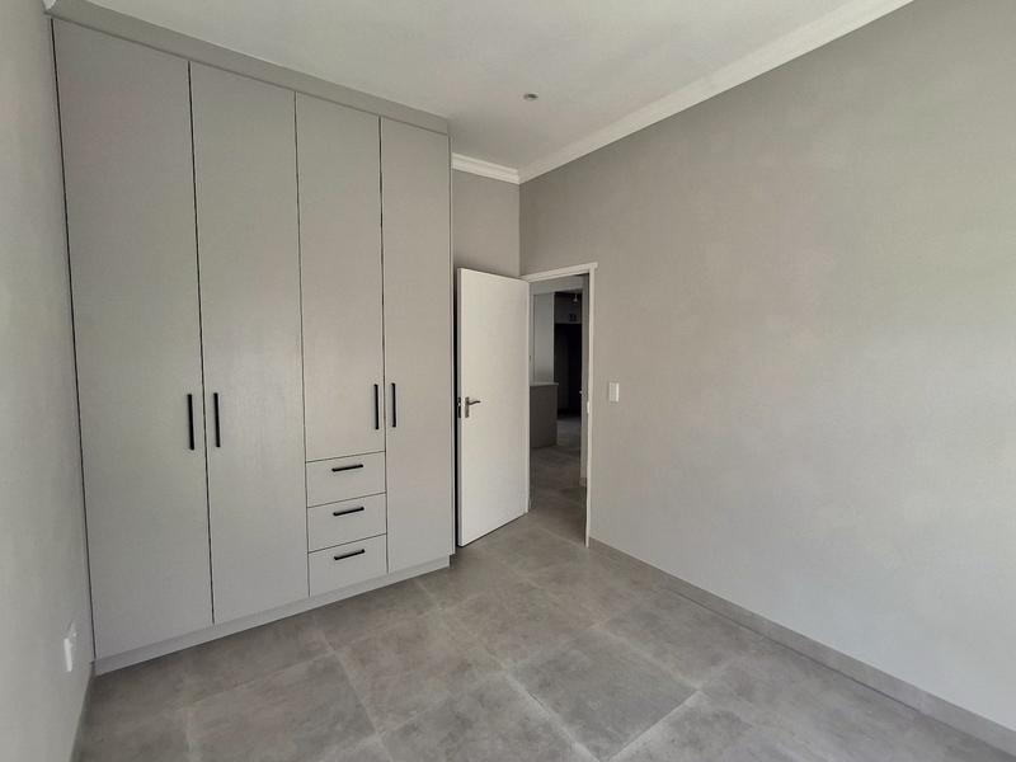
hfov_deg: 94.5
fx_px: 470
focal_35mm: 16
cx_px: 508
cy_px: 381
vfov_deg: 78.1
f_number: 2.2
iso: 40
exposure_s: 1/179
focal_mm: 1.64
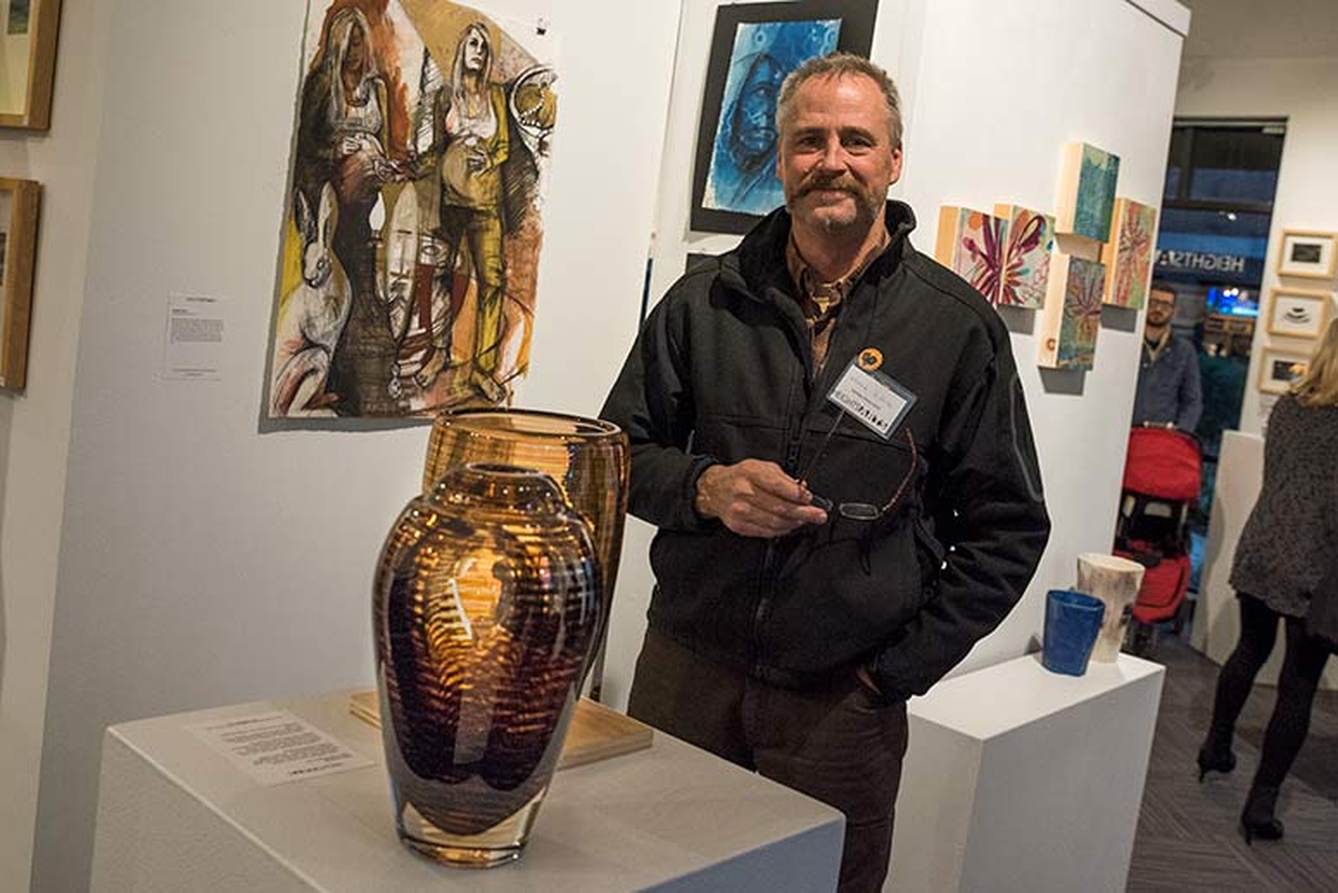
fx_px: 1115
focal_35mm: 30
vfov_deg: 43.6
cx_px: 669
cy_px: 446
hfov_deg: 61.9
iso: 1250
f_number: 5
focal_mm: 30
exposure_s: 1/160
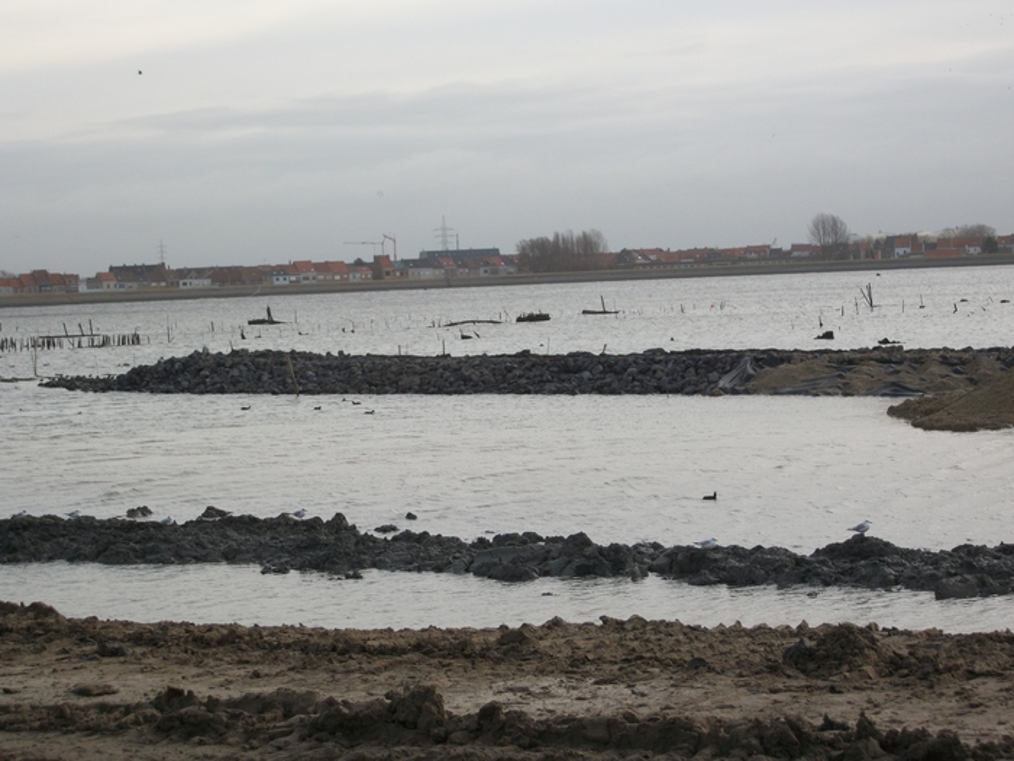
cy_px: 380
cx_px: 507
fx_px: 2754
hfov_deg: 20.9
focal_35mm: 94
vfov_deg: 15.7
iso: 80
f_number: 5.2
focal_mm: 17.1
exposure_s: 1/301
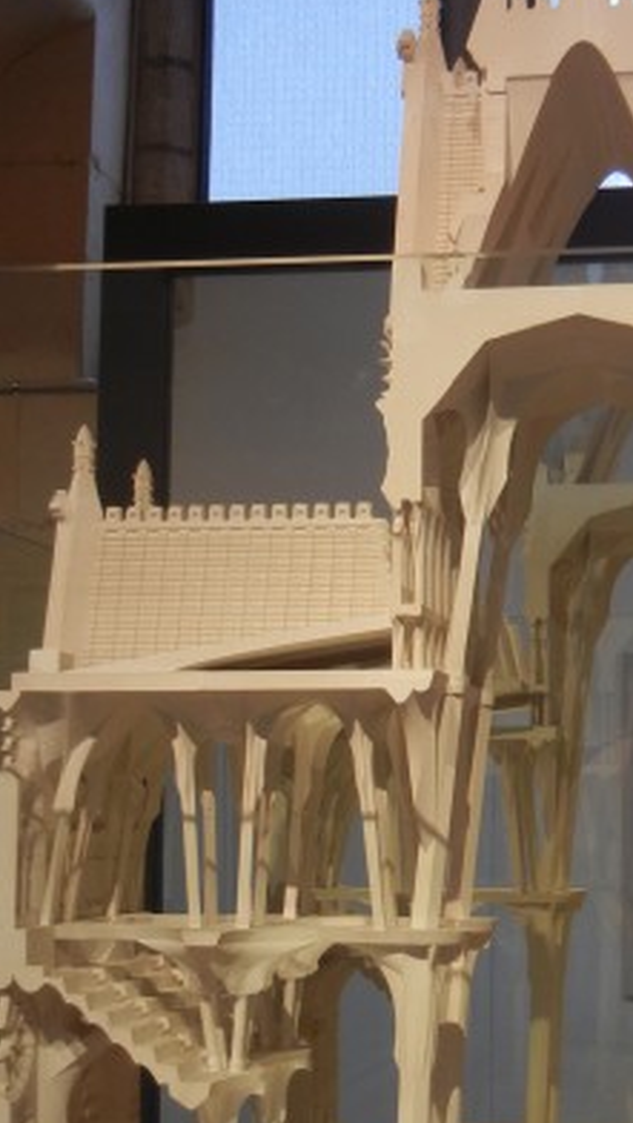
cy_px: 696
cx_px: 547
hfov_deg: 18.6
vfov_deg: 32.7
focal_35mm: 64
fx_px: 1906
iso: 182
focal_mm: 5.4
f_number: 3.5
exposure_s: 1/30
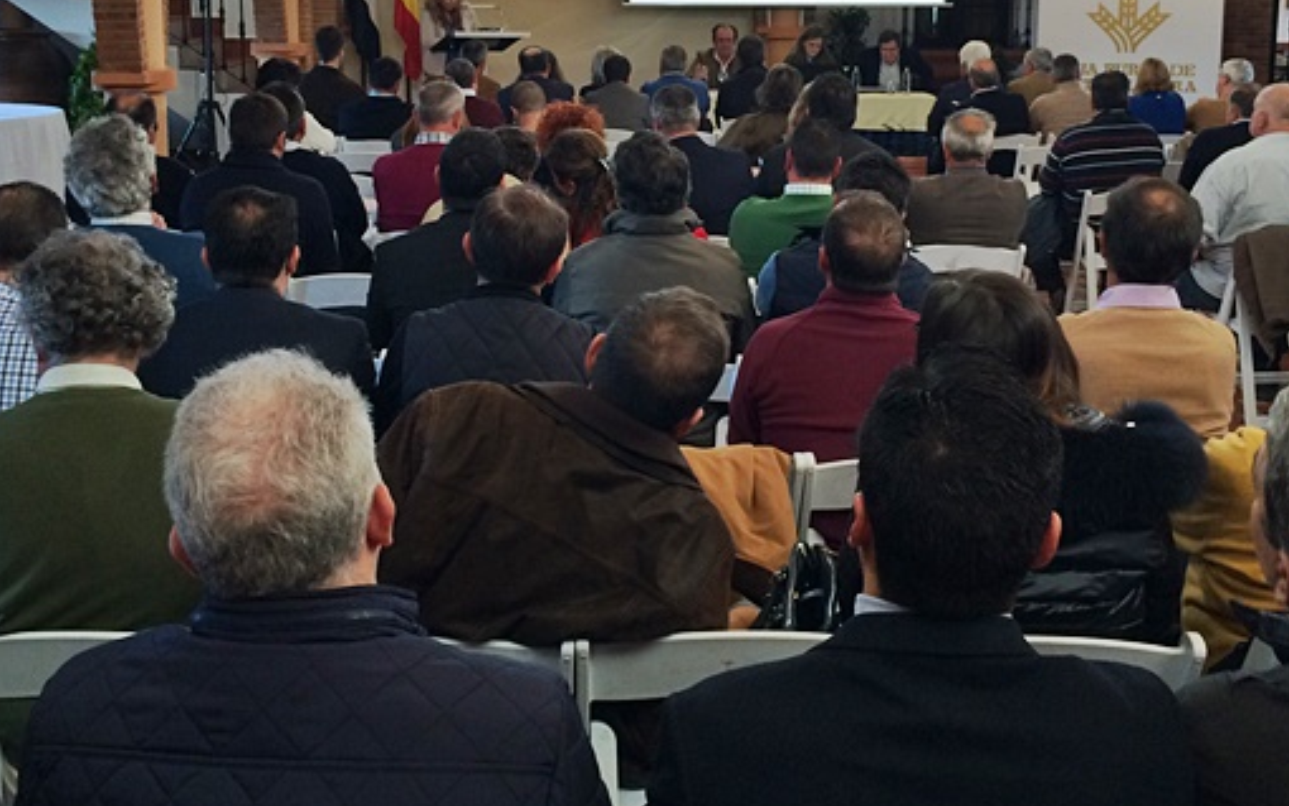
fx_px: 1546
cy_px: 202
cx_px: 670
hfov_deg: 45.3
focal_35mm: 44
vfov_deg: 28.8
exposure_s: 1/33
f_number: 2.2
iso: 160
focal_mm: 4.15
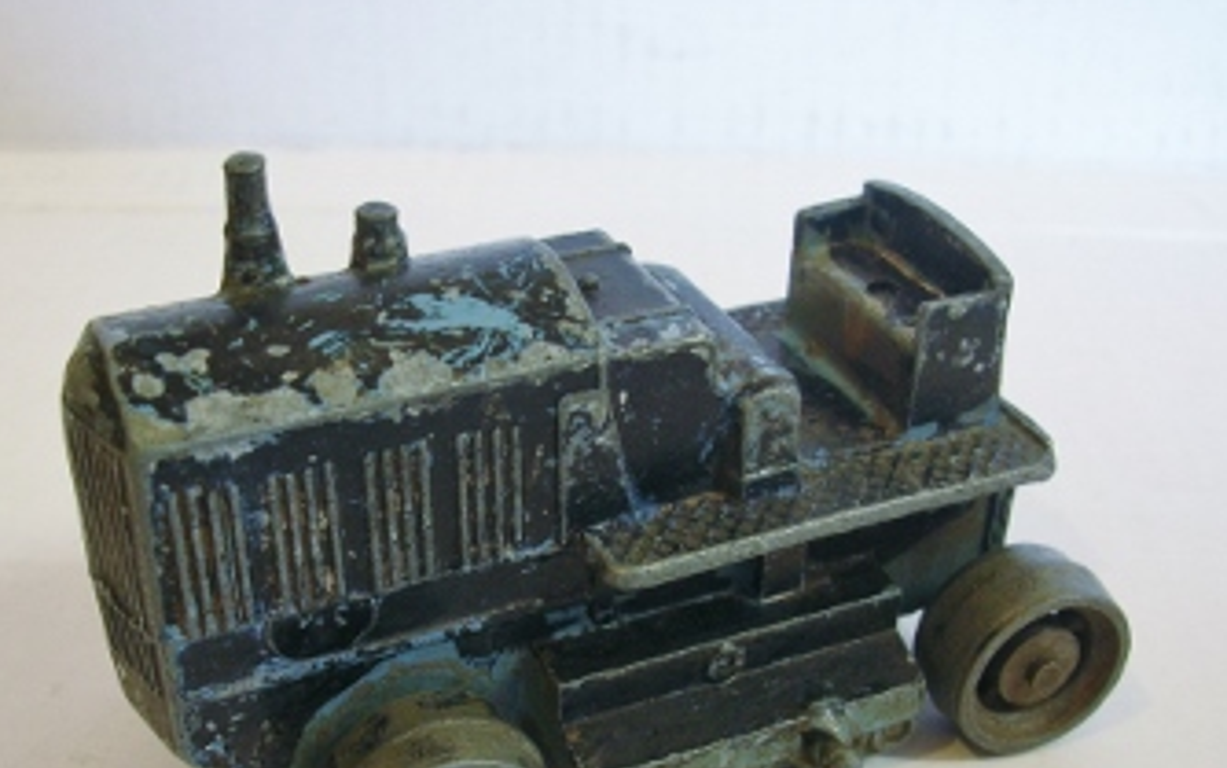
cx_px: 547
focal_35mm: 50
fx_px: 1673
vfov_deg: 25.7
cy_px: 509
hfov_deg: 40.2
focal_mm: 5.8
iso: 70
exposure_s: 1/6
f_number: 2.8
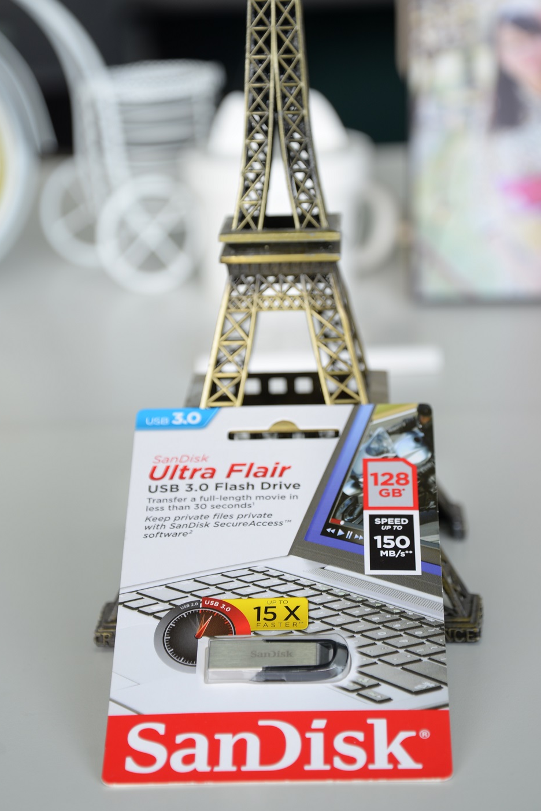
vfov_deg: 18.7
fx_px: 2457
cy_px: 362
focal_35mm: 109
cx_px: 265
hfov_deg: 12.6
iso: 100
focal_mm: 85
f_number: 5
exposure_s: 1/40
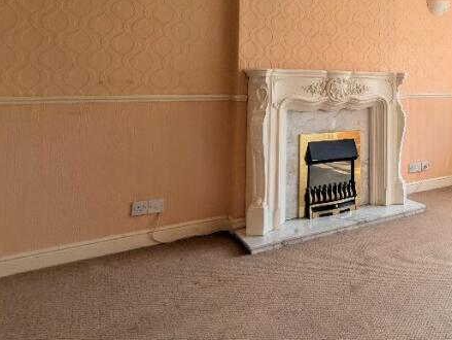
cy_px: 62
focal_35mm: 28
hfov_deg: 54.8
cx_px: 410
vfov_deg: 46.8
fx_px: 366
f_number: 1.7
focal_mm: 2.02
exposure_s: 1/766
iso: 54
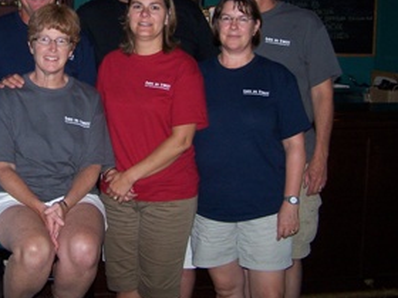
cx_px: 86
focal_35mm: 70
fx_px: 805
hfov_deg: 27.3
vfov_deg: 20.7
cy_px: 55
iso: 140
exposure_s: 1/60
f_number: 2.8
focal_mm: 6.3
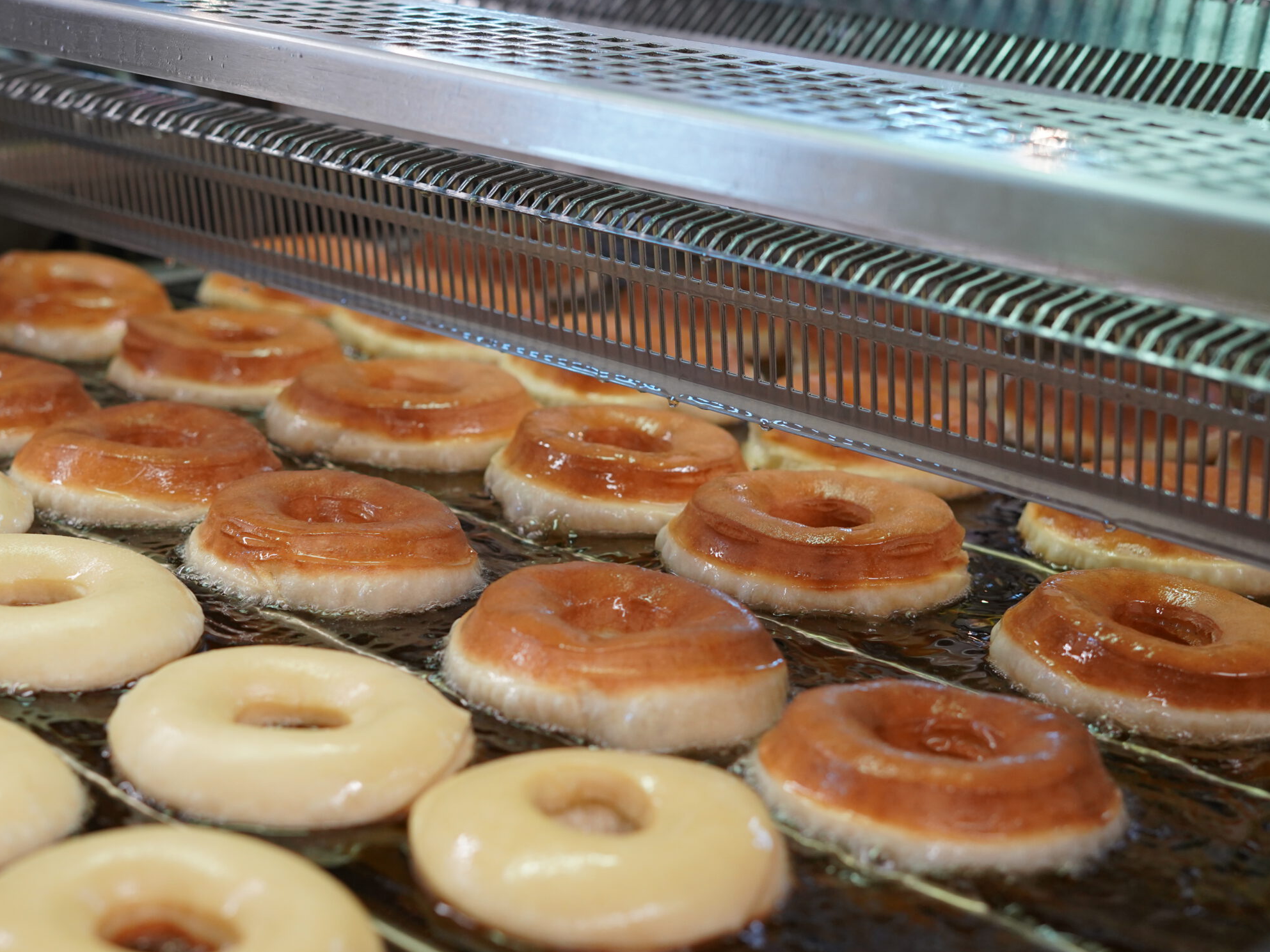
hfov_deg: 31.1
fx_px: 2275
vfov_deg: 23.6
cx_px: 520
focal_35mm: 62
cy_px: 535
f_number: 4
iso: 1600
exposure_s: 1/160
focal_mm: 50
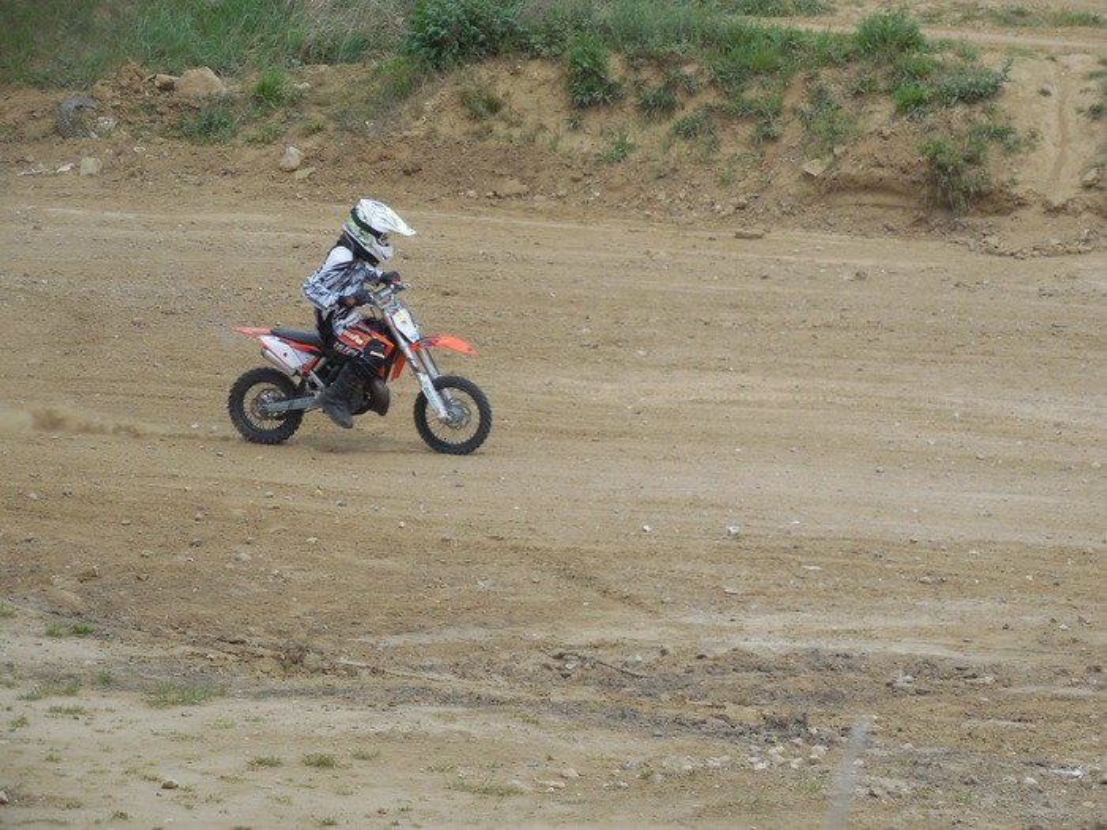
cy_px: 415
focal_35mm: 151
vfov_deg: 9.8
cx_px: 554
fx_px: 4829
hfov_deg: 13.1
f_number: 4.9
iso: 125
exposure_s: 1/500
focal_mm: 27.2
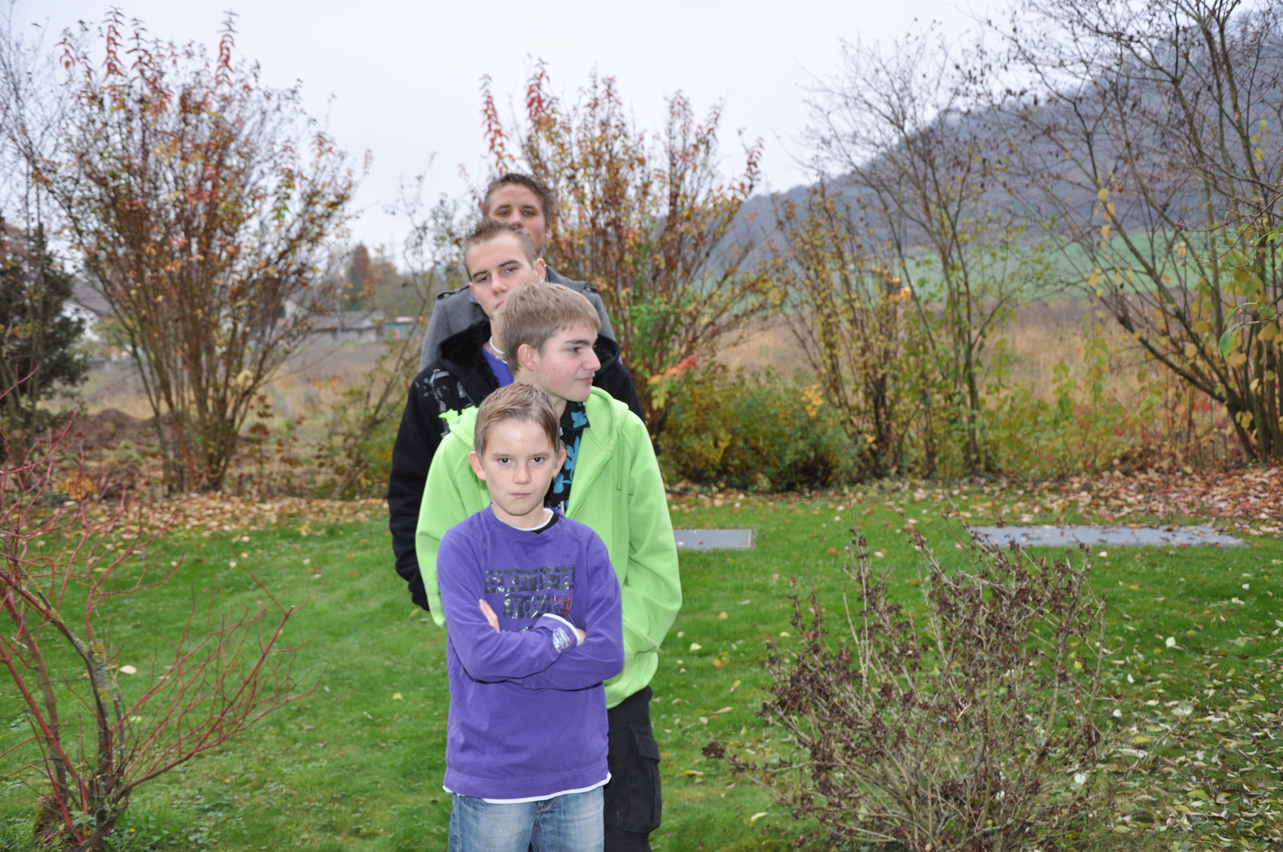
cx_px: 642
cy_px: 426
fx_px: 1388
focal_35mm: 39
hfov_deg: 49.6
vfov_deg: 34.1
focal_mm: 26
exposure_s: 1/80
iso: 400
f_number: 4.5
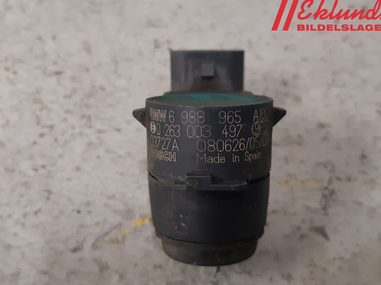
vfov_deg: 51.3
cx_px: 192
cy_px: 146
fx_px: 297
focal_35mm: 27
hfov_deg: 65.3
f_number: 1.7
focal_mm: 3.93
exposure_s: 1/50
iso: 250
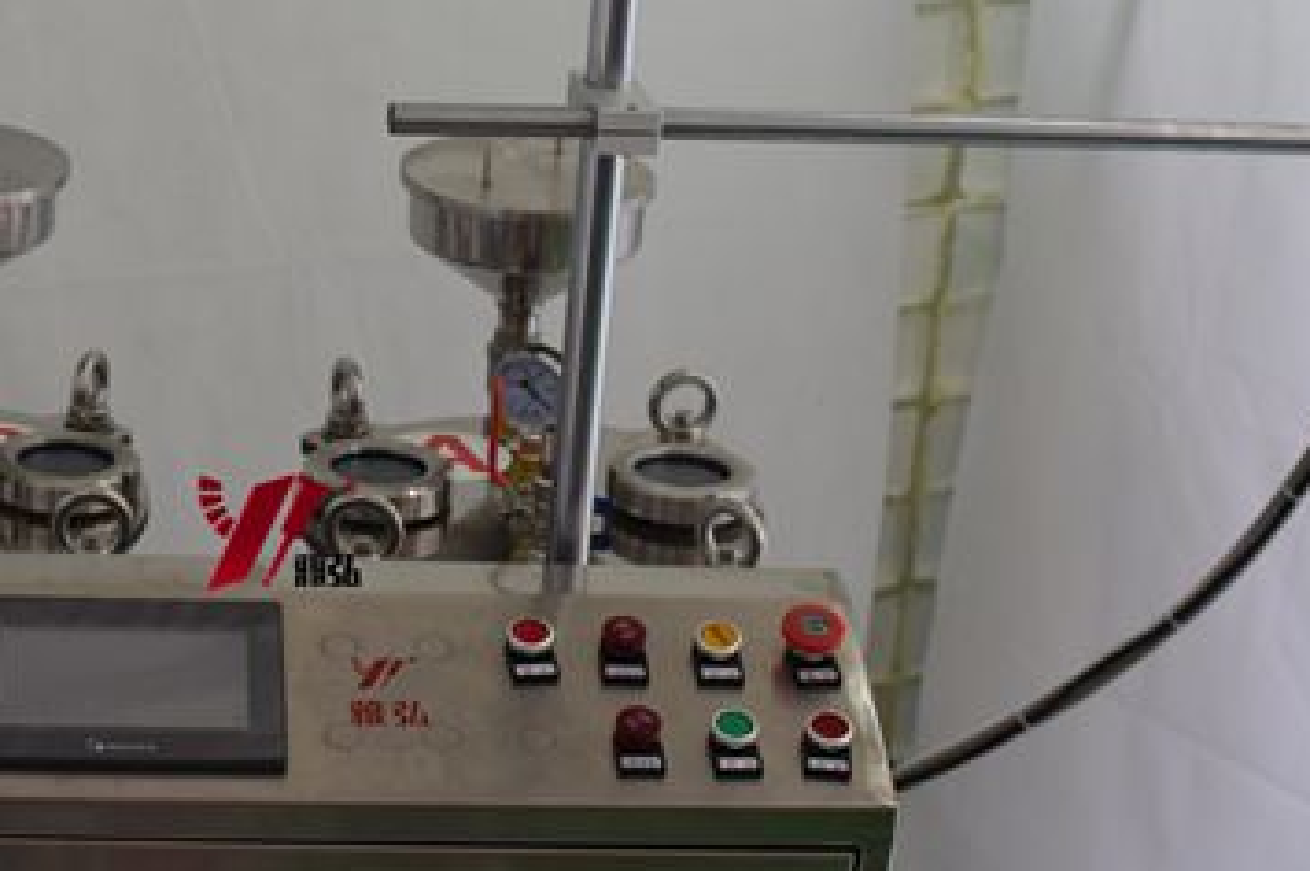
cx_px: 277
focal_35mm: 89
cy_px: 465
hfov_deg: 22.6
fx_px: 3230
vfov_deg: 15.4
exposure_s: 1/80
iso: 400
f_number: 4.5
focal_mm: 35
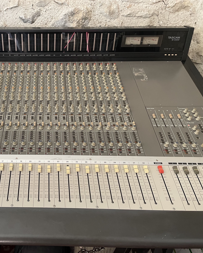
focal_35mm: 34
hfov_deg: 41.3
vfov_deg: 52.8
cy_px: 127
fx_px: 255
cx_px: 38
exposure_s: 1/60
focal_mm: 4.2
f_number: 1.6
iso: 200
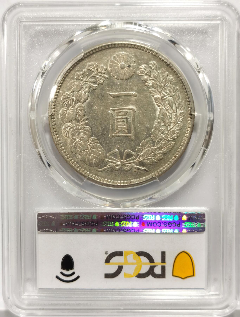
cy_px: 158
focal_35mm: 54
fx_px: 496
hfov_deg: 27.2
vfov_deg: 35.4
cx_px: 120
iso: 100
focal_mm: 5.56
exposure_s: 1/100
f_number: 16
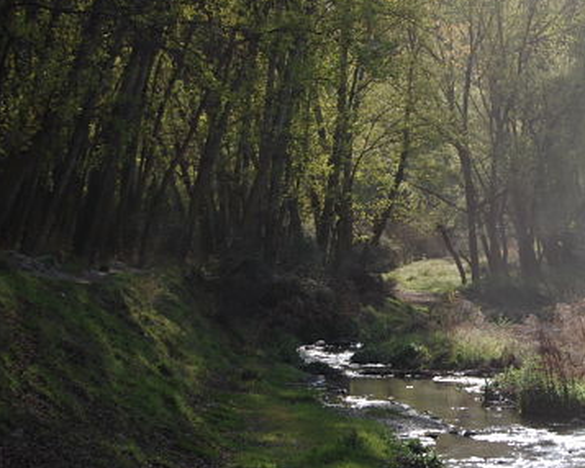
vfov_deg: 11.8
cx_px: 528
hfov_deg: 14.5
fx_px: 2269
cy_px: 232
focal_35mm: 131
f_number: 5.6
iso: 200
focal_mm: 50
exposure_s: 1/500
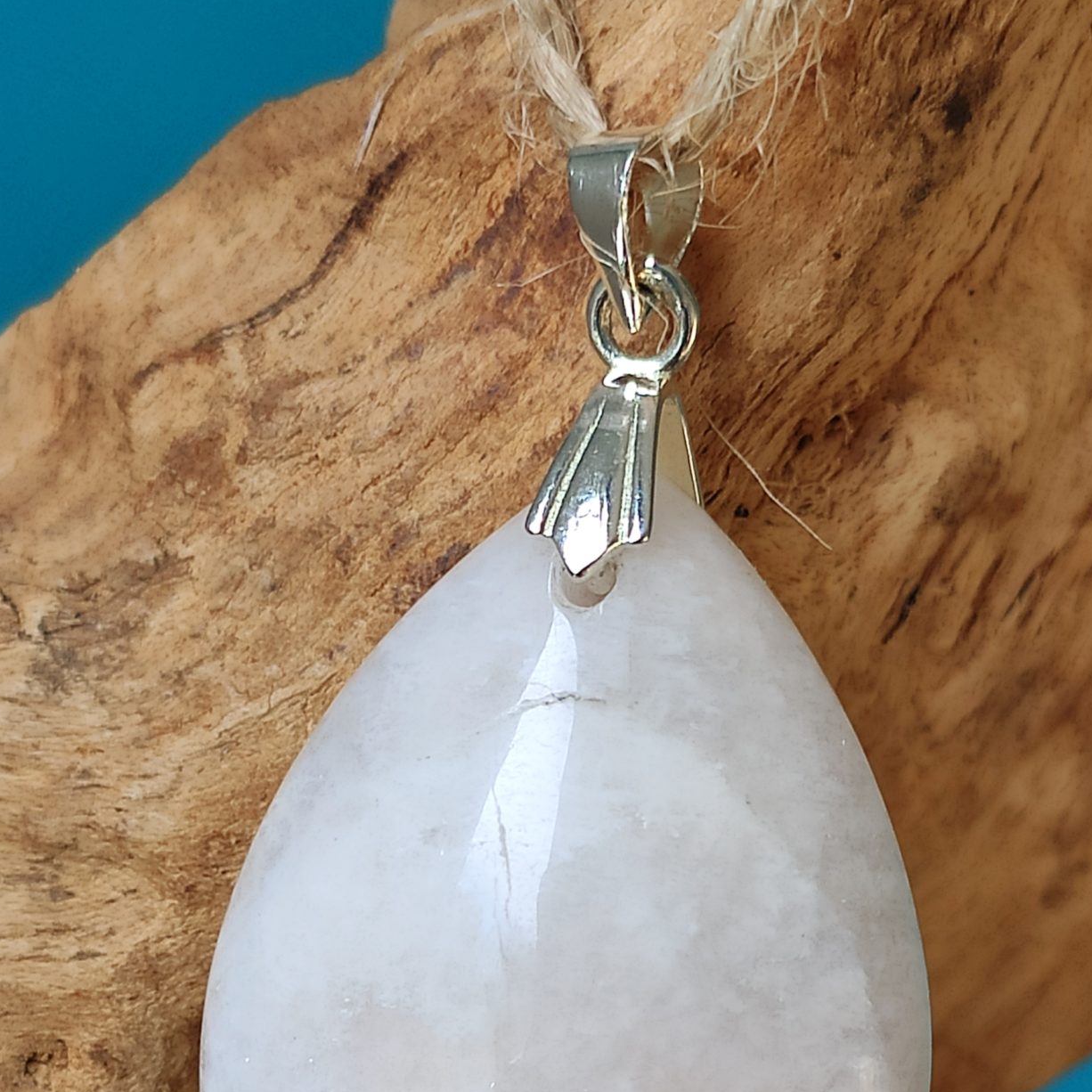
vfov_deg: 32.9
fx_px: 1713
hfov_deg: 35.3
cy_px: 1053
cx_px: 456
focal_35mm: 48
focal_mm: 4.77
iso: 112
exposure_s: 1/147
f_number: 1.75
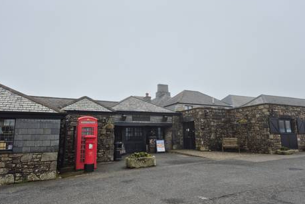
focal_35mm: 25
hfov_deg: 71.5
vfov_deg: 51.3
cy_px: 99
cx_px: 151
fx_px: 212
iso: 25
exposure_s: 1/1096
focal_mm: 5.4
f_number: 1.8
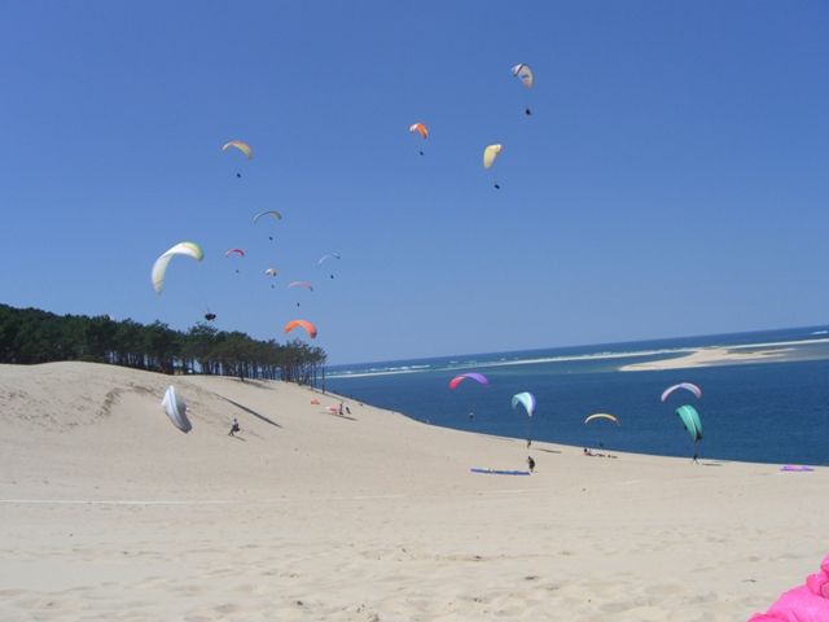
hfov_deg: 49.0
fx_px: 910
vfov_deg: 37.7
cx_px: 414
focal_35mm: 38
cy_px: 311
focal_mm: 7.9
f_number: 8
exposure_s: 1/320
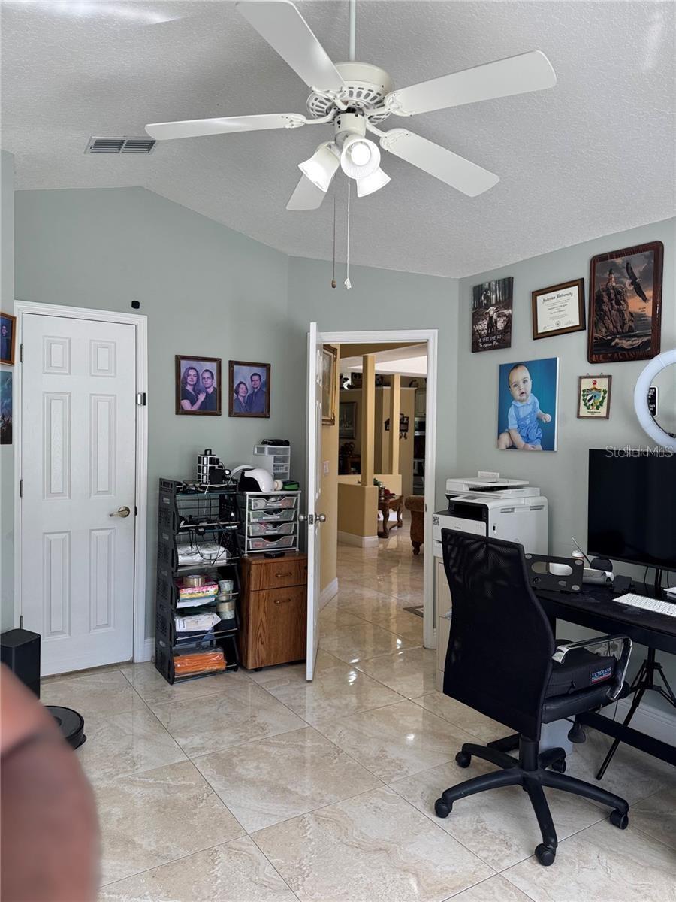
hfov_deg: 56.8
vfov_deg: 71.6
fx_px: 625
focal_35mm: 24
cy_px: 451
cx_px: 338
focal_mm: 6.76
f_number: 1.78
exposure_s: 1/134
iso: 50
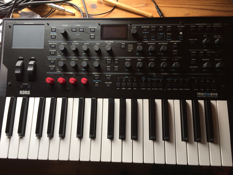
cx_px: 116
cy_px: 88
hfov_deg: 61.7
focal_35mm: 29
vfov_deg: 48.2
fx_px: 195
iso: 40
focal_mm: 4.15
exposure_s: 1/100
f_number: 2.2
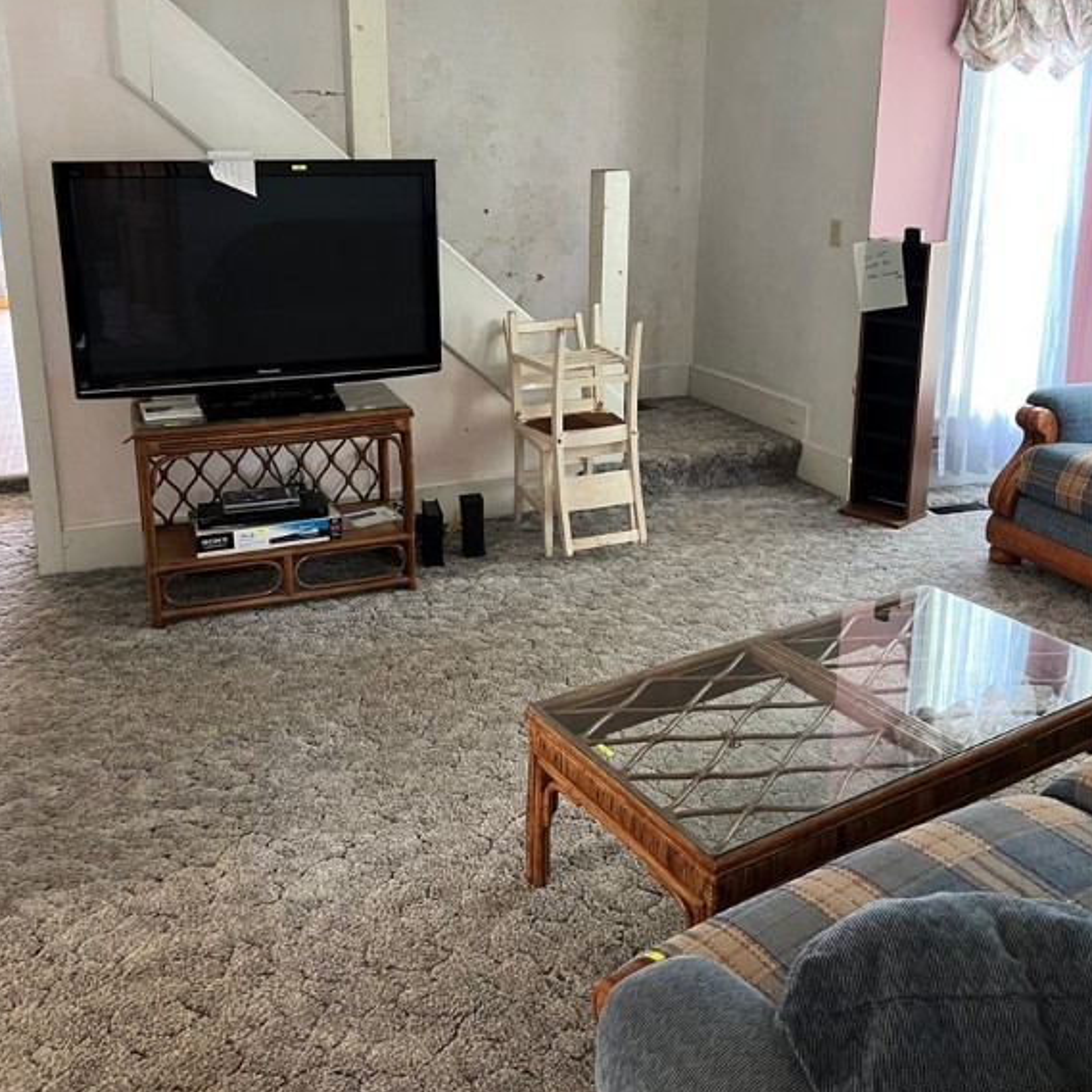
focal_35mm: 31
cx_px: 545
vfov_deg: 52.0
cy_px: 409
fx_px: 1106
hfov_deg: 52.5
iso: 320
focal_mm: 5.7
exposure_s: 1/60
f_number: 1.5
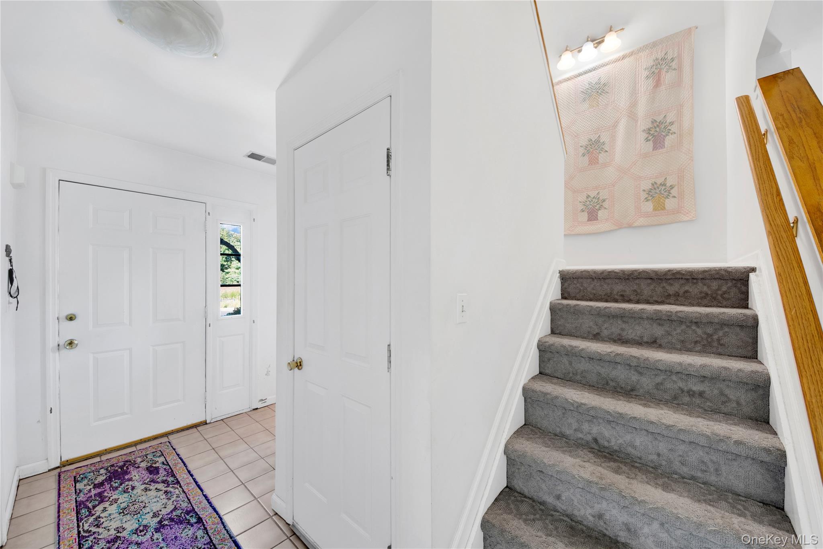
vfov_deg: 90.0
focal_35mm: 12
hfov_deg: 112.6
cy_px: 274
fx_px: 274
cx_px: 412
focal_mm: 8
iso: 100
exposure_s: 3
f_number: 8
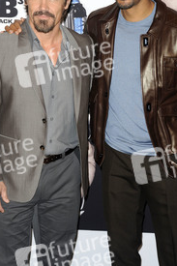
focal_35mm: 131
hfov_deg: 10.5
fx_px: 967
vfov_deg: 15.7
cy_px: 113
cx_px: 93
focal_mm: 90
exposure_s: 1/160
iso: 800
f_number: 5.6
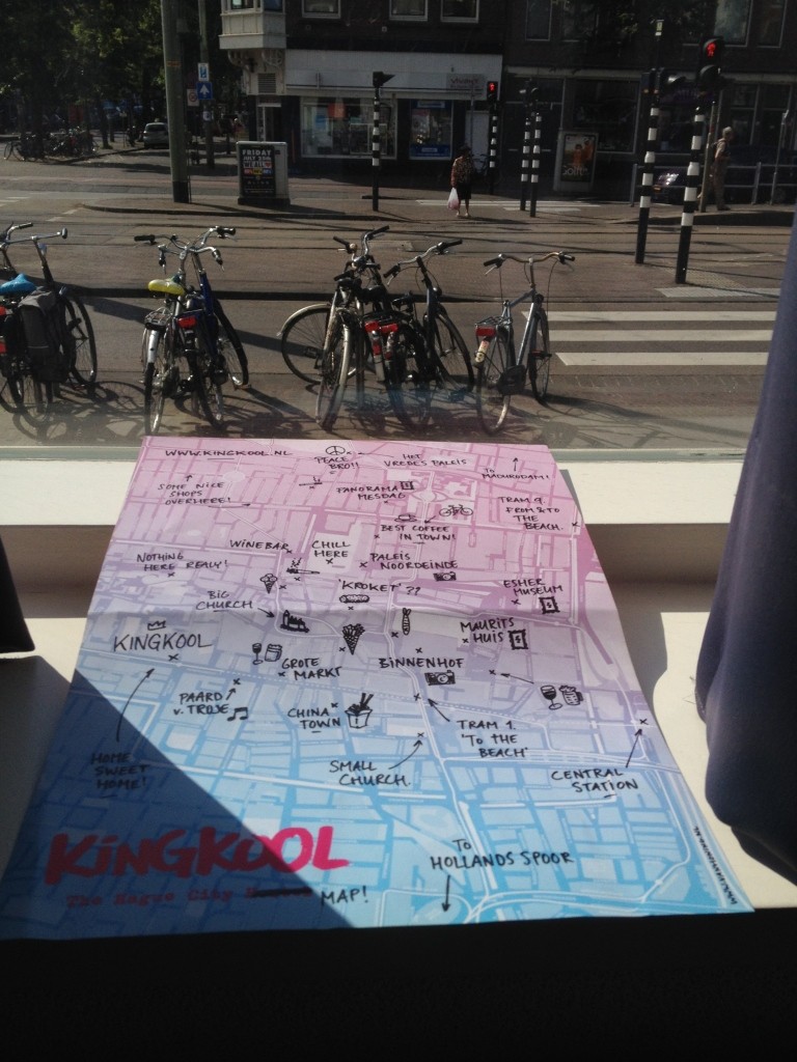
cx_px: 398
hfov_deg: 40.7
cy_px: 531
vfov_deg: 52.6
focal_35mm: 35
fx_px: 1074
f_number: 2.4
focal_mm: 4.28
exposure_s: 1/2907
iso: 50
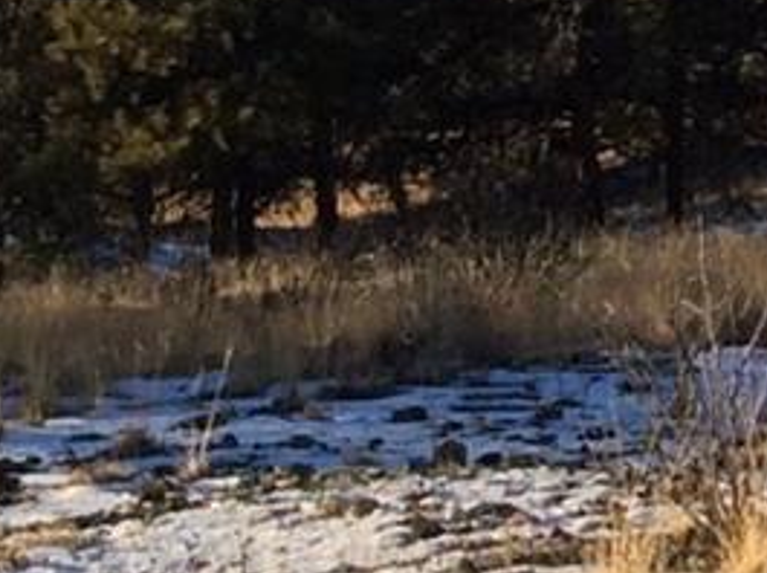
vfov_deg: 7.4
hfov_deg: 9.9
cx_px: 1230
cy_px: -585
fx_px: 4271
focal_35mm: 193
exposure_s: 1/724
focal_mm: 3.3
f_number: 2.4
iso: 32
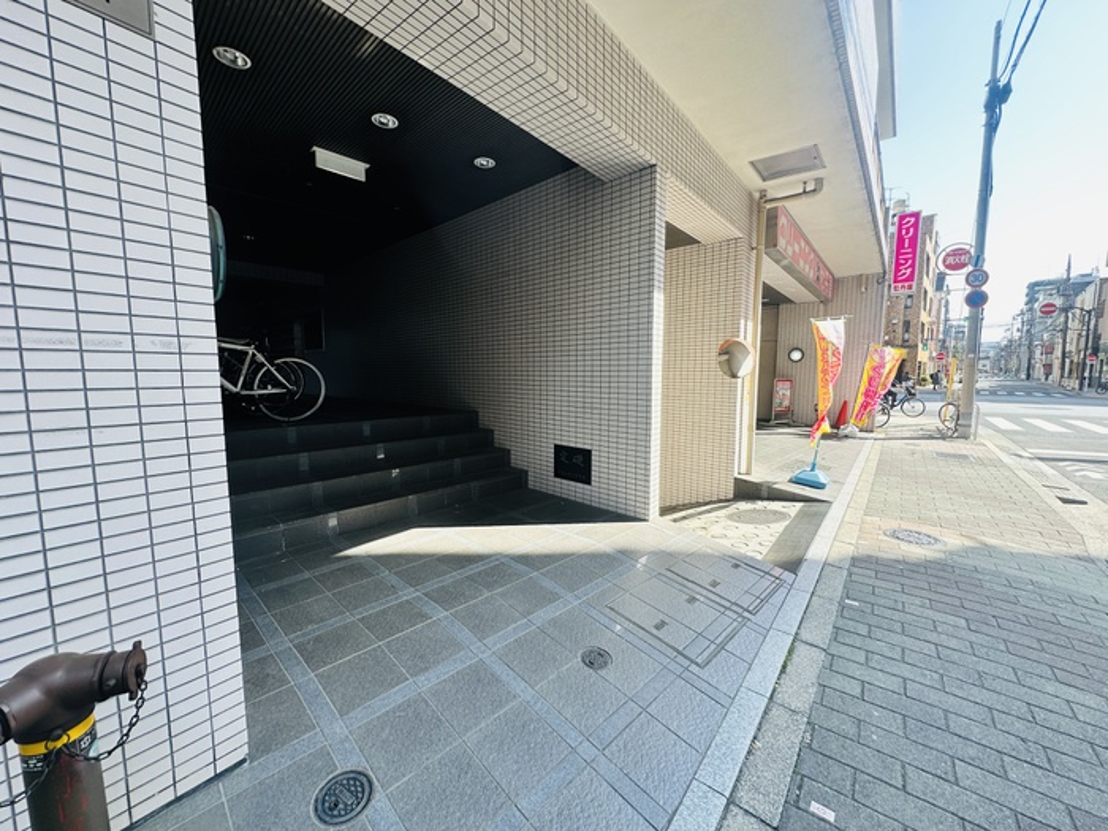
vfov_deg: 85.7
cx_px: 554
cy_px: 416
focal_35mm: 14
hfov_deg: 102.1
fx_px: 448
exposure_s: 1/237
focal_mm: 2.22
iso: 40
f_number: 2.2
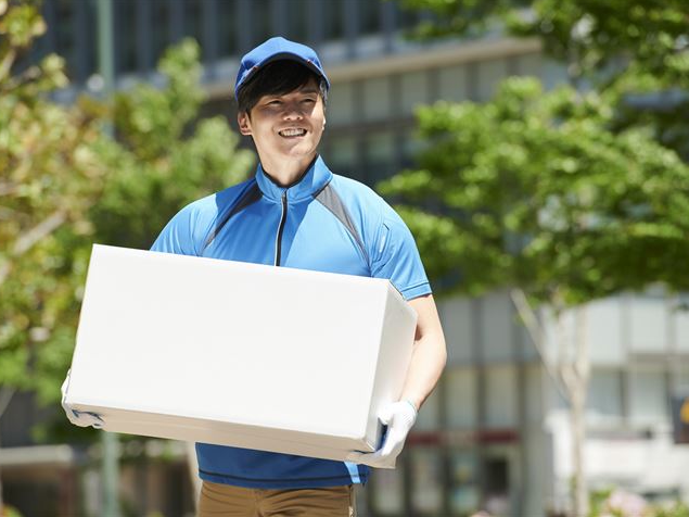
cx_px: 324
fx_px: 4338
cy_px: 257
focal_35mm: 218
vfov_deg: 6.8
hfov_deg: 9.1
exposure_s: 1/800
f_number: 5.6
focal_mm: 200
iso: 200
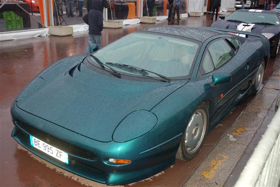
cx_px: 140
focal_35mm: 40
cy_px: 94
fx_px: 315
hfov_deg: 47.9
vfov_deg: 33.0
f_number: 3.8
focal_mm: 27
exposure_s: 1/60
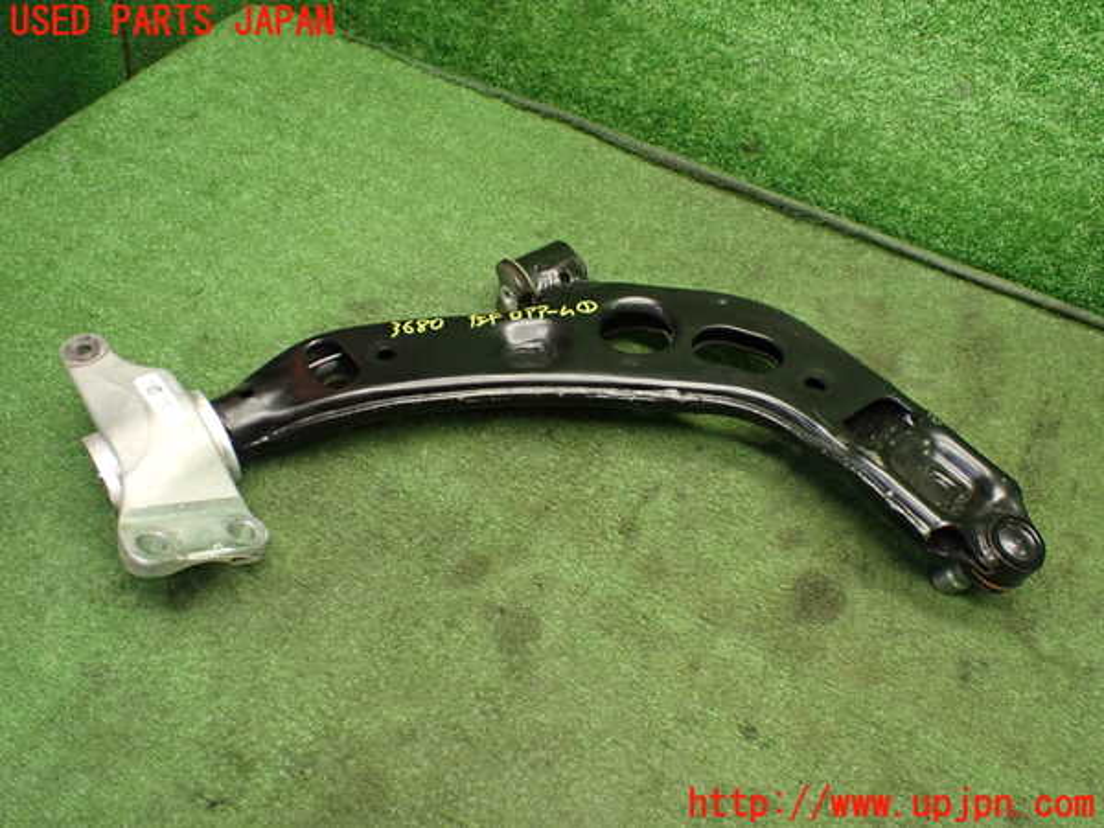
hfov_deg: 60.0
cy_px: 414
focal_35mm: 30
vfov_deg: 46.8
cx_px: 552
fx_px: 957
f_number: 2.3
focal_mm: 5.4
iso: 800
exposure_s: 1/125
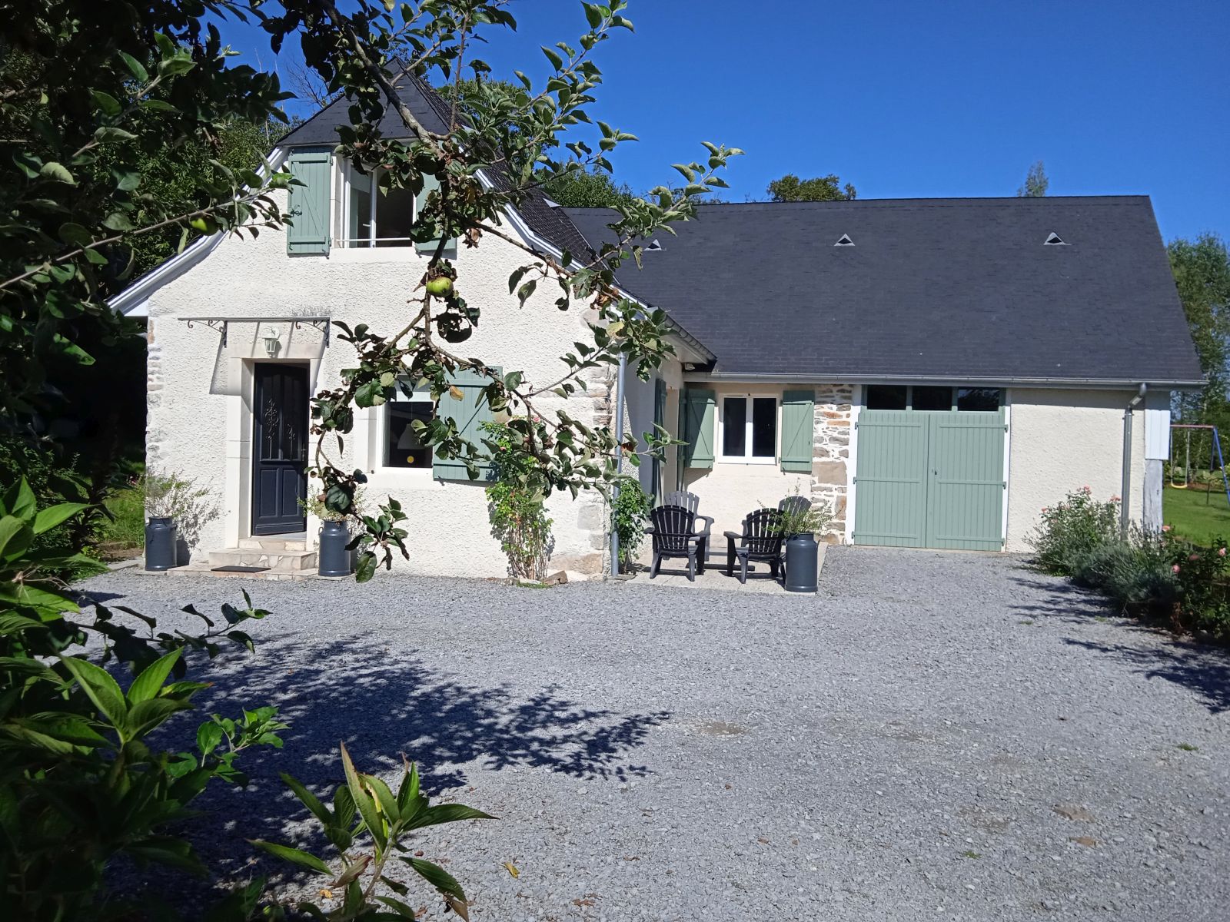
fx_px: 995
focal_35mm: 28
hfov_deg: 63.4
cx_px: 615
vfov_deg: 49.7
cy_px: 461
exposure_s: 1/1692
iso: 100
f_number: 2.2
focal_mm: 3.43
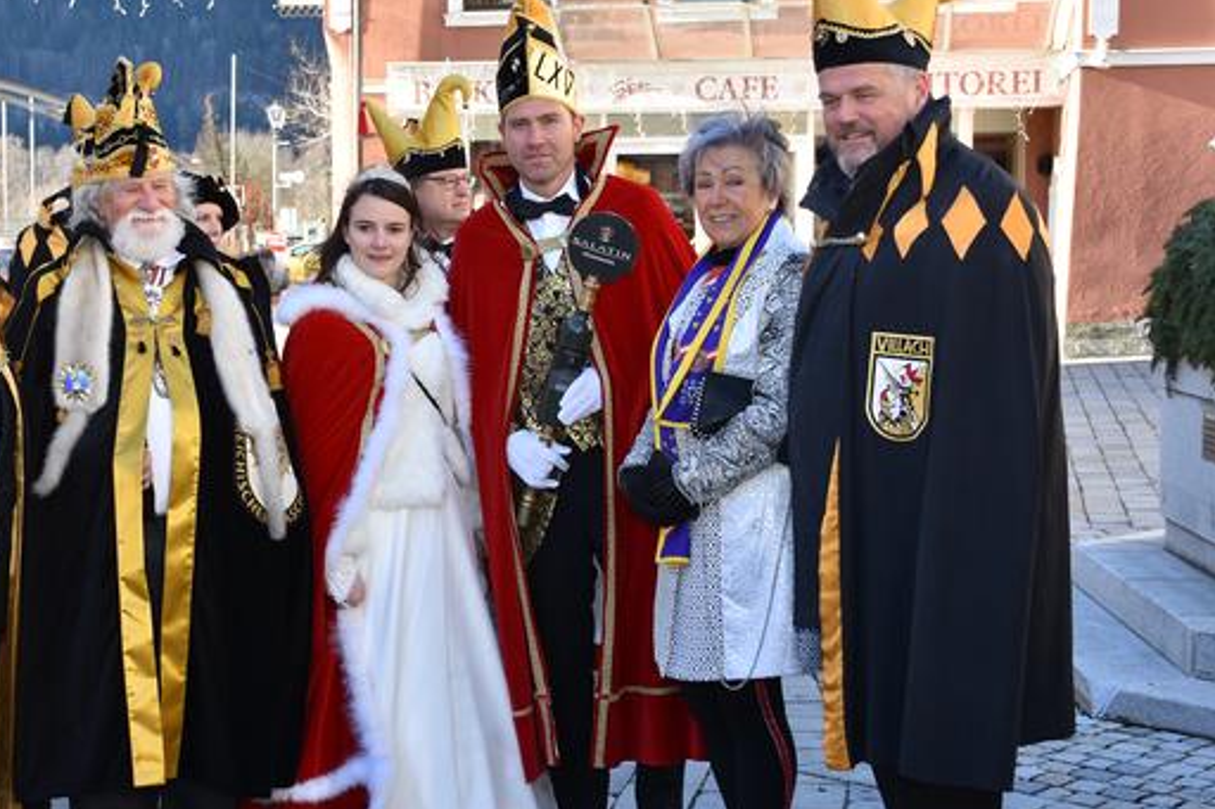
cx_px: 422
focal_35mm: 61
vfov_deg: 22.2
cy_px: 387
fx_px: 2058
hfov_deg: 32.7
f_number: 5.6
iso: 140
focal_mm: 26
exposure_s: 1/125
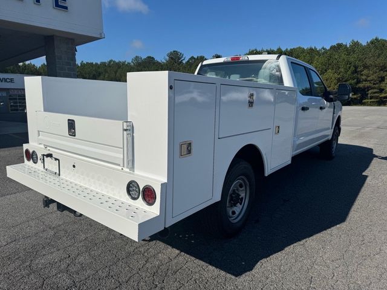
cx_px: 194
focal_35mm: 24
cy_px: 145
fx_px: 268
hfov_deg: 71.6
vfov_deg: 56.8
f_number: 1.78
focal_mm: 6.76
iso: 80
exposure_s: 1/12346
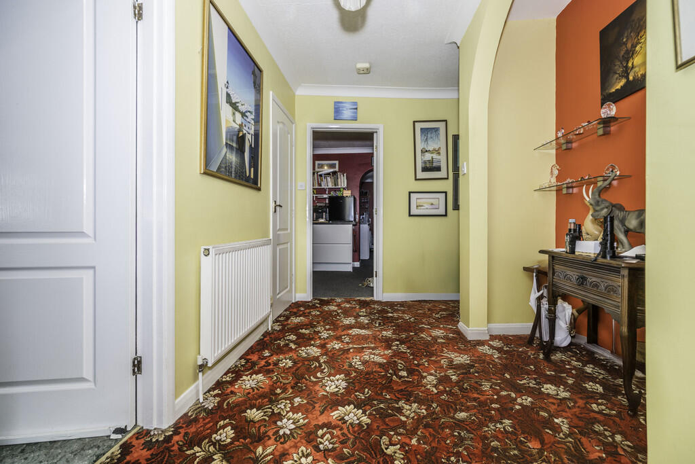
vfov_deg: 81.2
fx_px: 270
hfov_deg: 104.2
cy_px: 232
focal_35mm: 14
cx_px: 348
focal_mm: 14
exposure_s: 1/125
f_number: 7.1
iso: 320
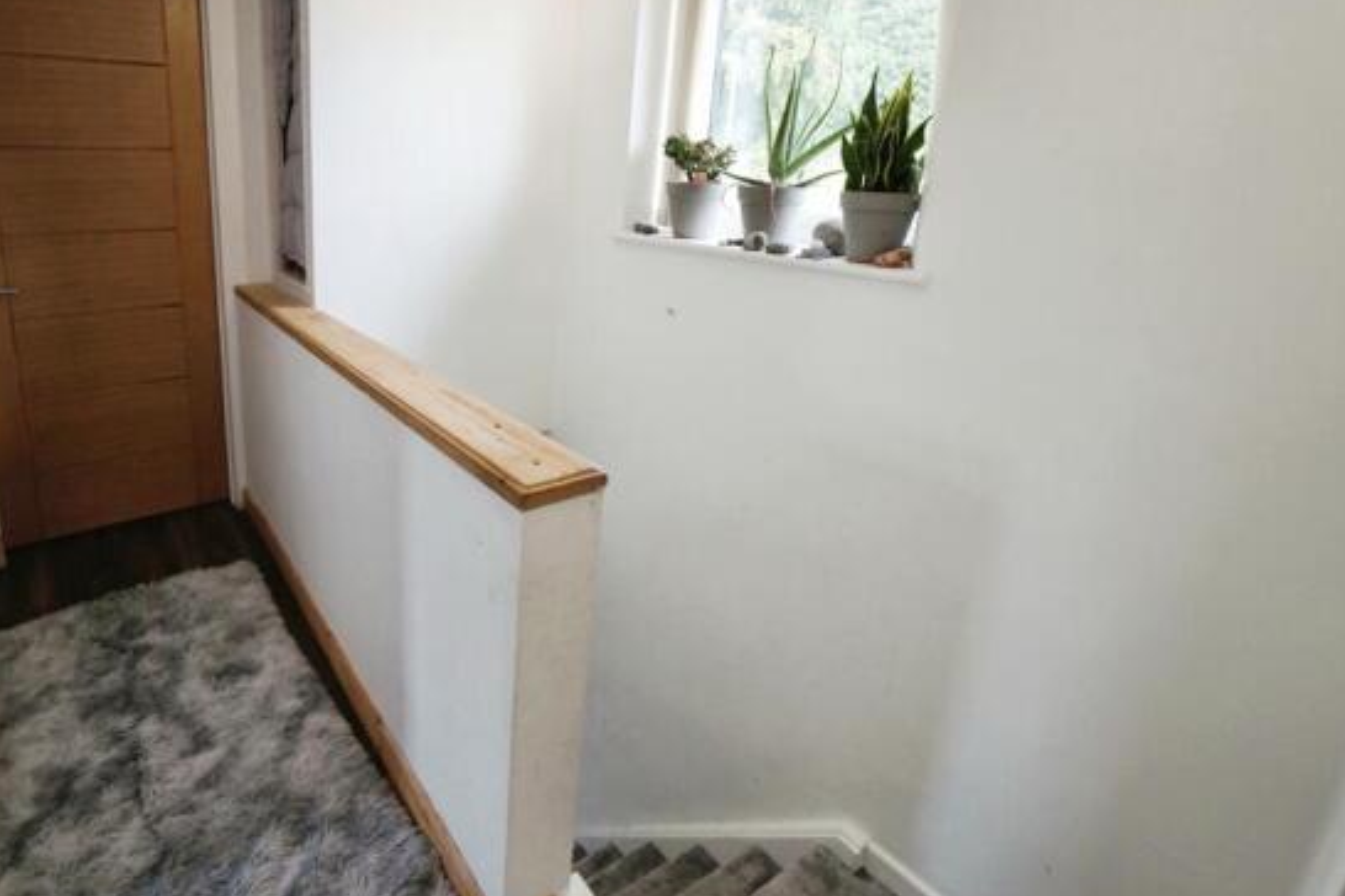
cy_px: 508
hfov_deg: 90.0
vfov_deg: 67.1
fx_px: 672
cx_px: 664
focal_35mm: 18
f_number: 4
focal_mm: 10
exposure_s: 1/160
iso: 400
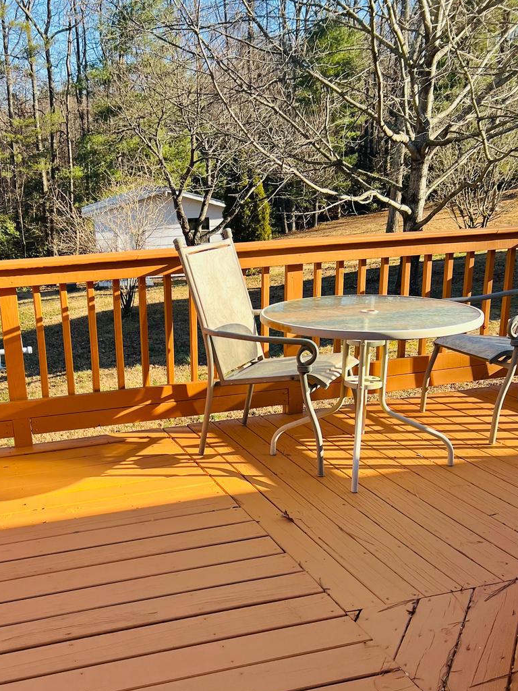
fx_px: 778
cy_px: 449
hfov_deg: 36.4
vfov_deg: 47.2
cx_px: 165
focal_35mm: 39
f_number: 1.5
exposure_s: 1/940
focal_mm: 5.7
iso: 50
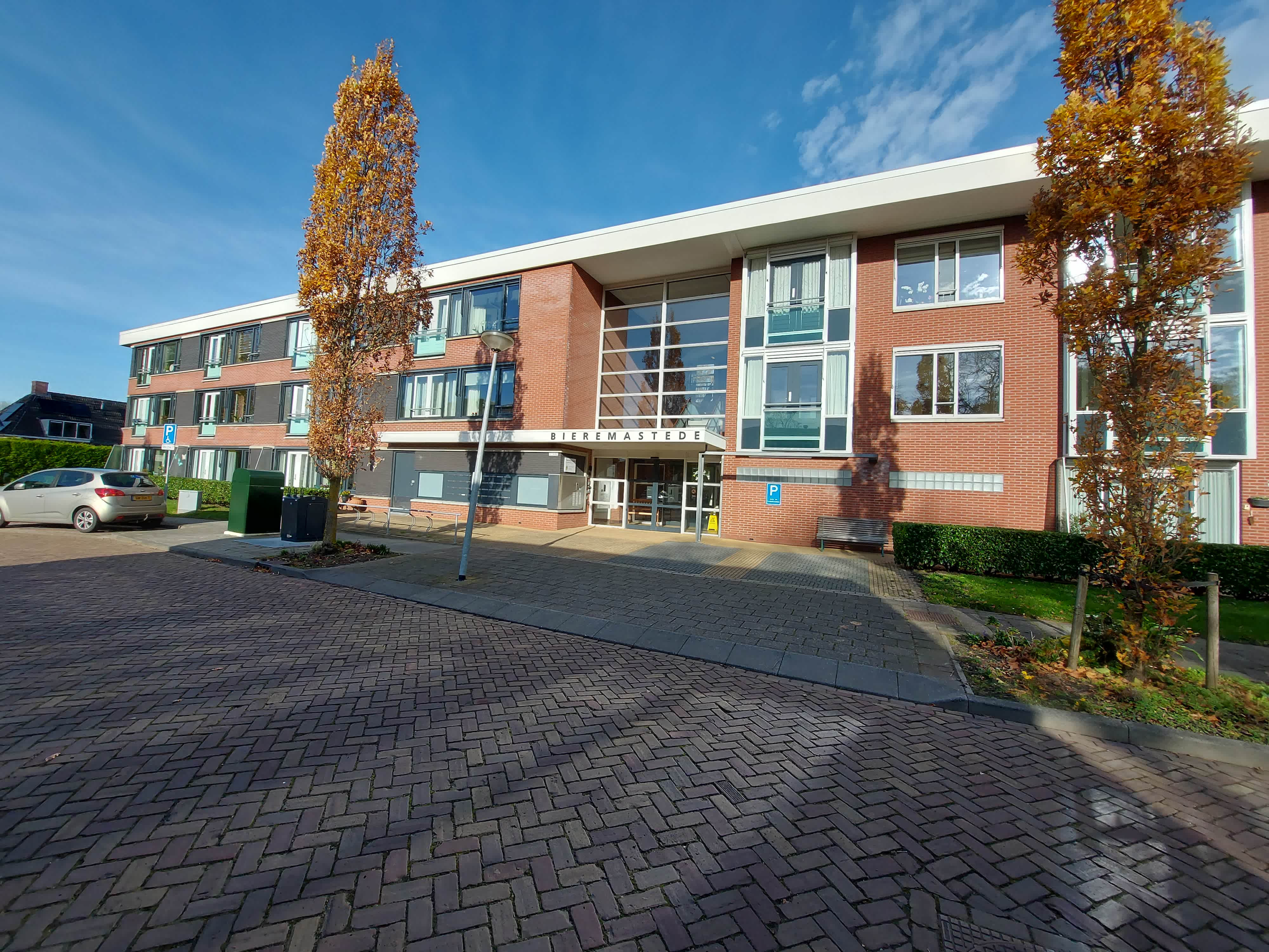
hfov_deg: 106.2
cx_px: 634
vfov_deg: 89.9
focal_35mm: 13
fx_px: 477
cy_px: 476
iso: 50
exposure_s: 1/1319
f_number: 2.2
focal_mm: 1.7
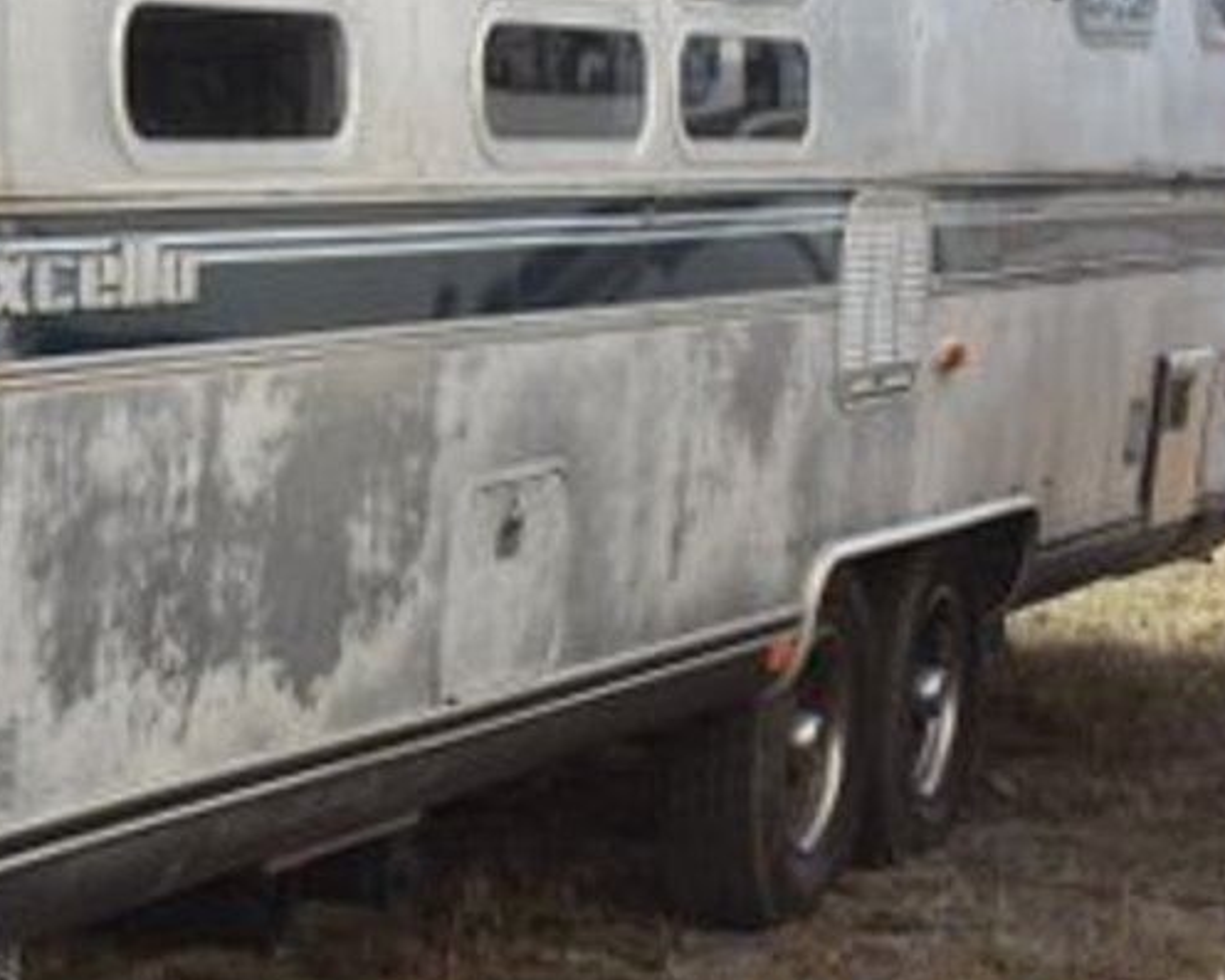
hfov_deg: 13.9
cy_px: 322
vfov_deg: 11.8
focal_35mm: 131
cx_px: -561
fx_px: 4736
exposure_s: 1/200
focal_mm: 27
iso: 100
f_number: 6.3
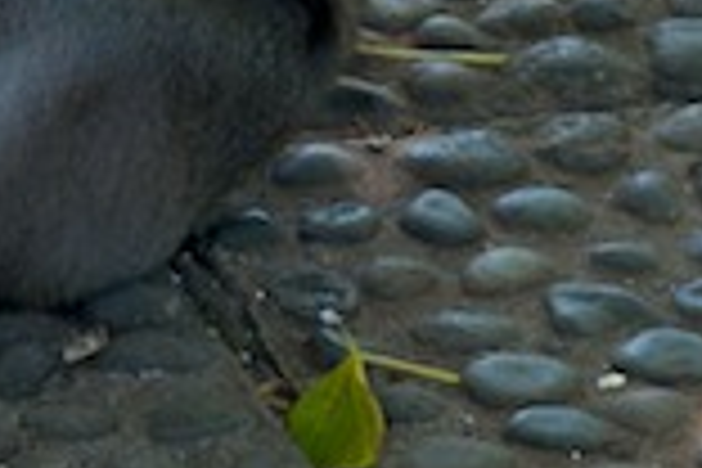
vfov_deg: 3.6
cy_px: -270
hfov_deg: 5.4
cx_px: -351
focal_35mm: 376
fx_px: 7330
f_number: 5
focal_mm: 65
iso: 320
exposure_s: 1/100
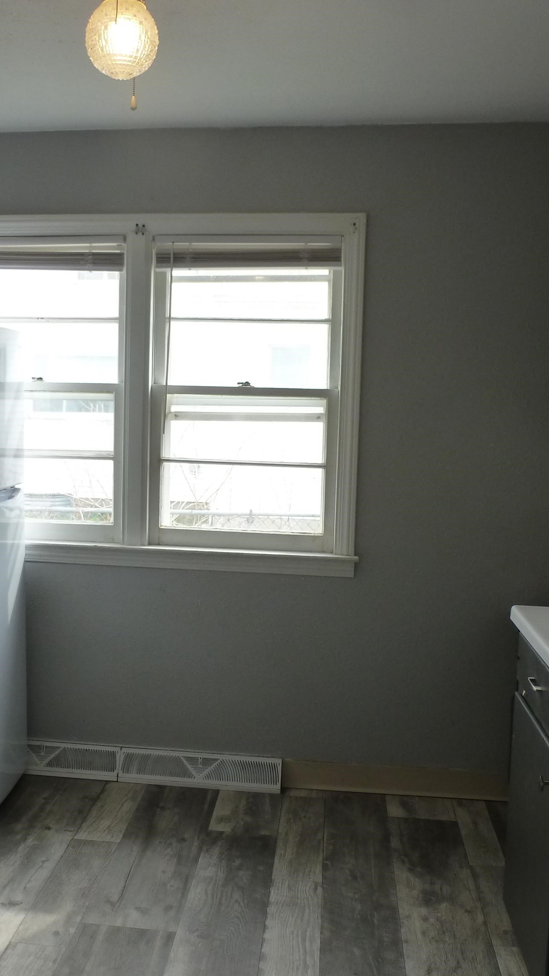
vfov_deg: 56.6
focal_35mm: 35
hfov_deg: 33.5
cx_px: 198
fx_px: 906
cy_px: 488
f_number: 3.3
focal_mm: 4.3
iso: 160
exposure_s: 1/60
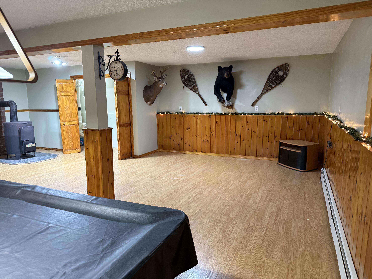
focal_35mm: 24
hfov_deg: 71.6
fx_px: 258
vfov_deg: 56.8
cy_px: 140
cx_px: 186
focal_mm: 6.76
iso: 320
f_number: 1.78
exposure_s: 1/60
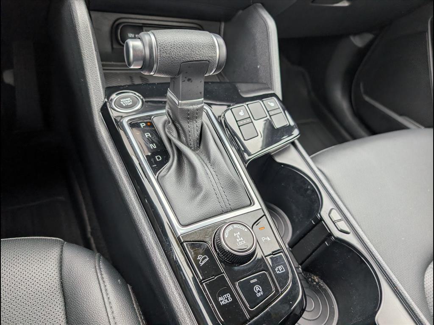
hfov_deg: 71.6
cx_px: 217
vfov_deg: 56.8
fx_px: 301
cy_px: 162
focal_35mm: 24
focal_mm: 6.9
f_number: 1.68
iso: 26
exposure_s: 1/370
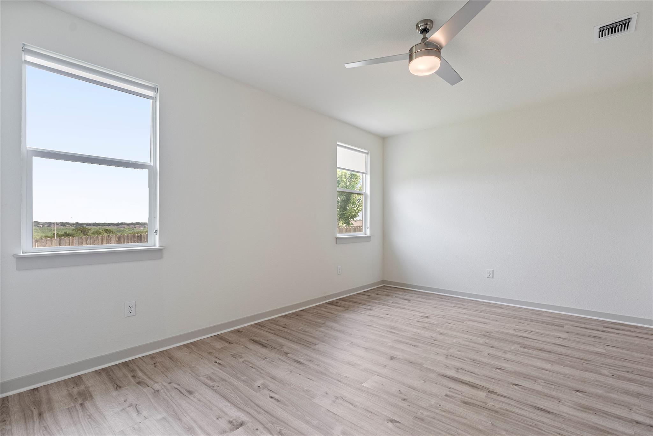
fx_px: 298
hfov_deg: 95.3
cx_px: 326
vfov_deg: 72.4
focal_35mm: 16
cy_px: 218
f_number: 7.1
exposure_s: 1/30
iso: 800
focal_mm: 16.4
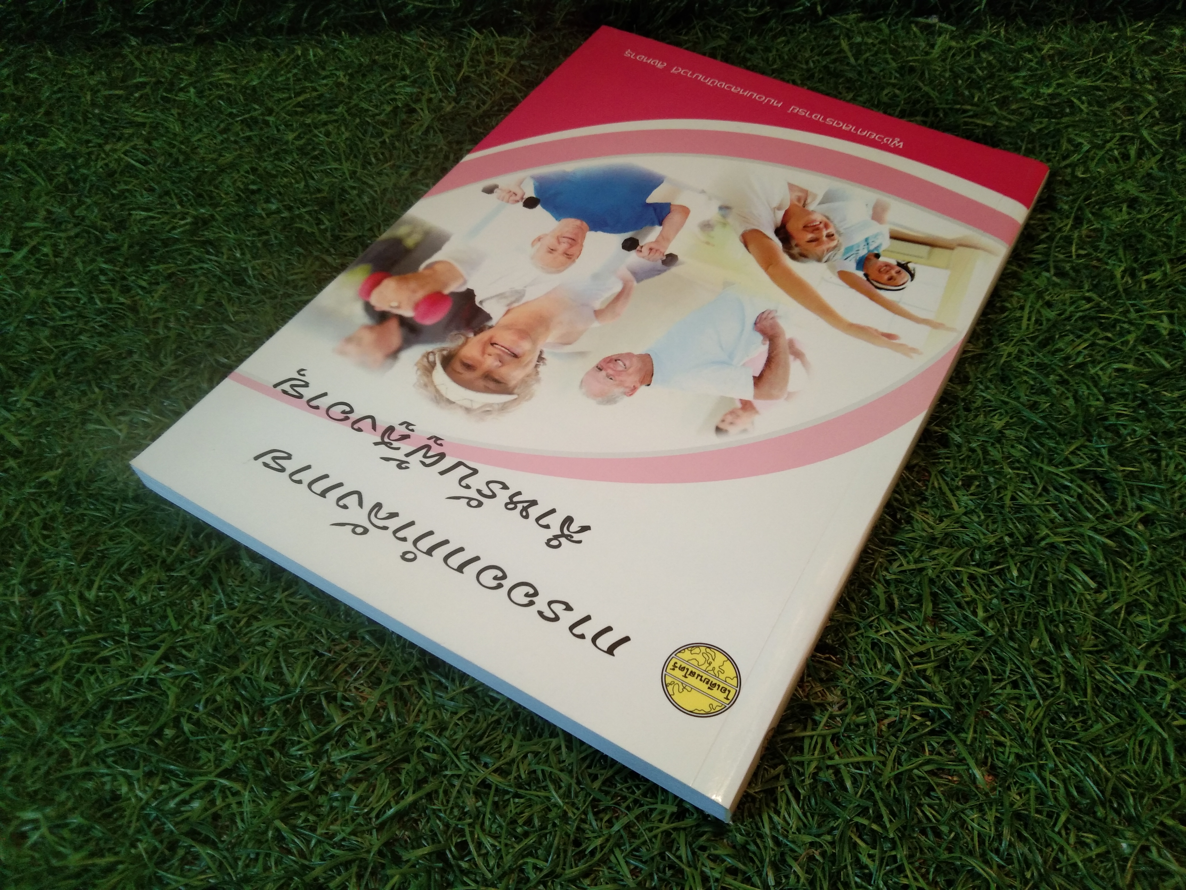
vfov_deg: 46.8
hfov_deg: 60.0
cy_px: 445
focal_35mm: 30
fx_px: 1028
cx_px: 593
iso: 389
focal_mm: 3.65
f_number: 2.2
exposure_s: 1/33
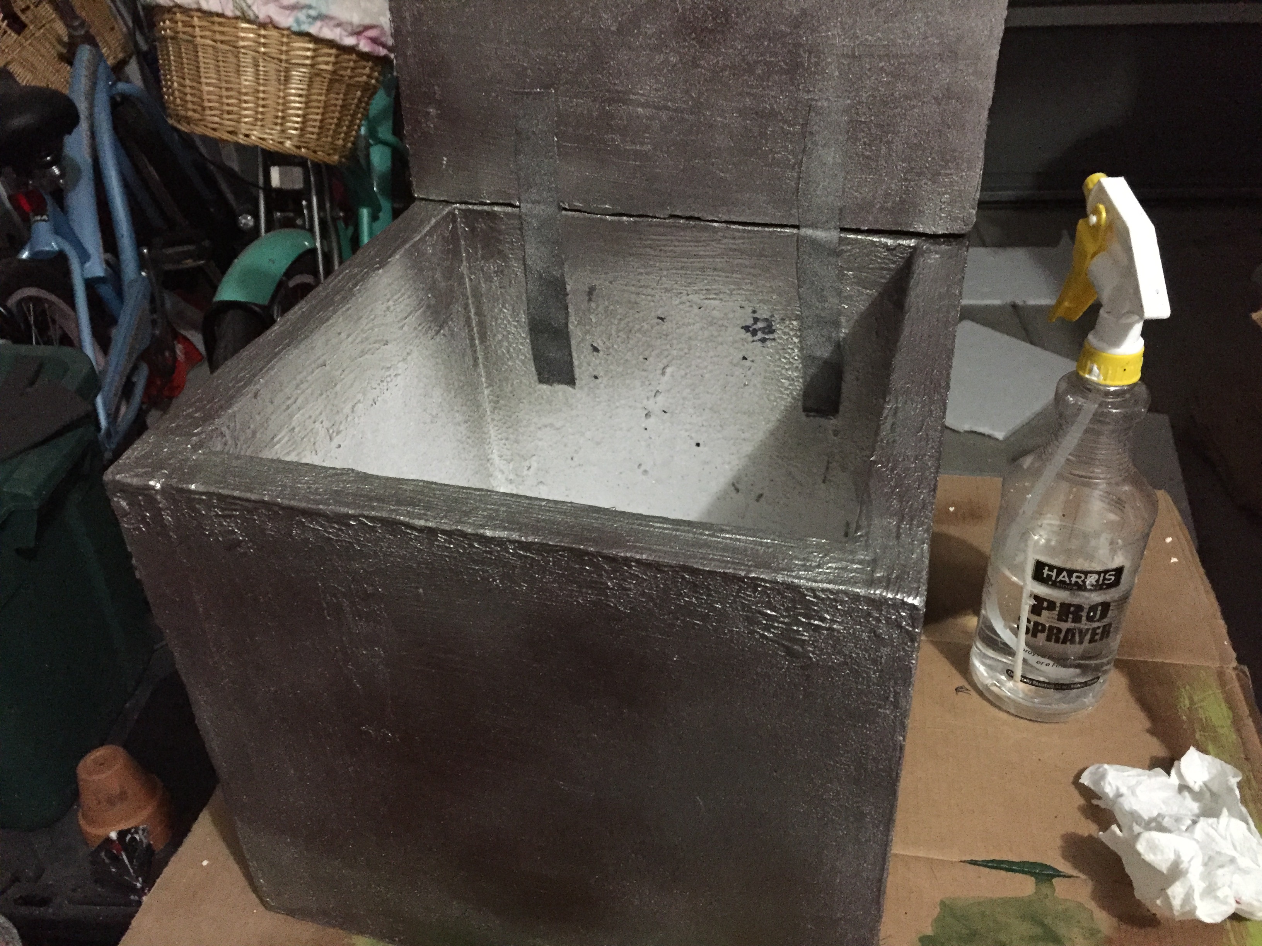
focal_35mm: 29
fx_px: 1057
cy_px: 473
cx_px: 631
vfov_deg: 48.2
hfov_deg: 61.7
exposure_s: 1/15
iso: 400
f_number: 2.2
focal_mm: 4.15
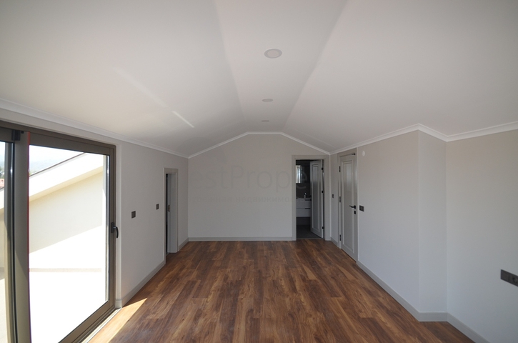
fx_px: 215
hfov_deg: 100.5
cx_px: 259
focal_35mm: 15
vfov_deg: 77.1
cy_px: 172
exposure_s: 1/160
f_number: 7.1
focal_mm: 10
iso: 400
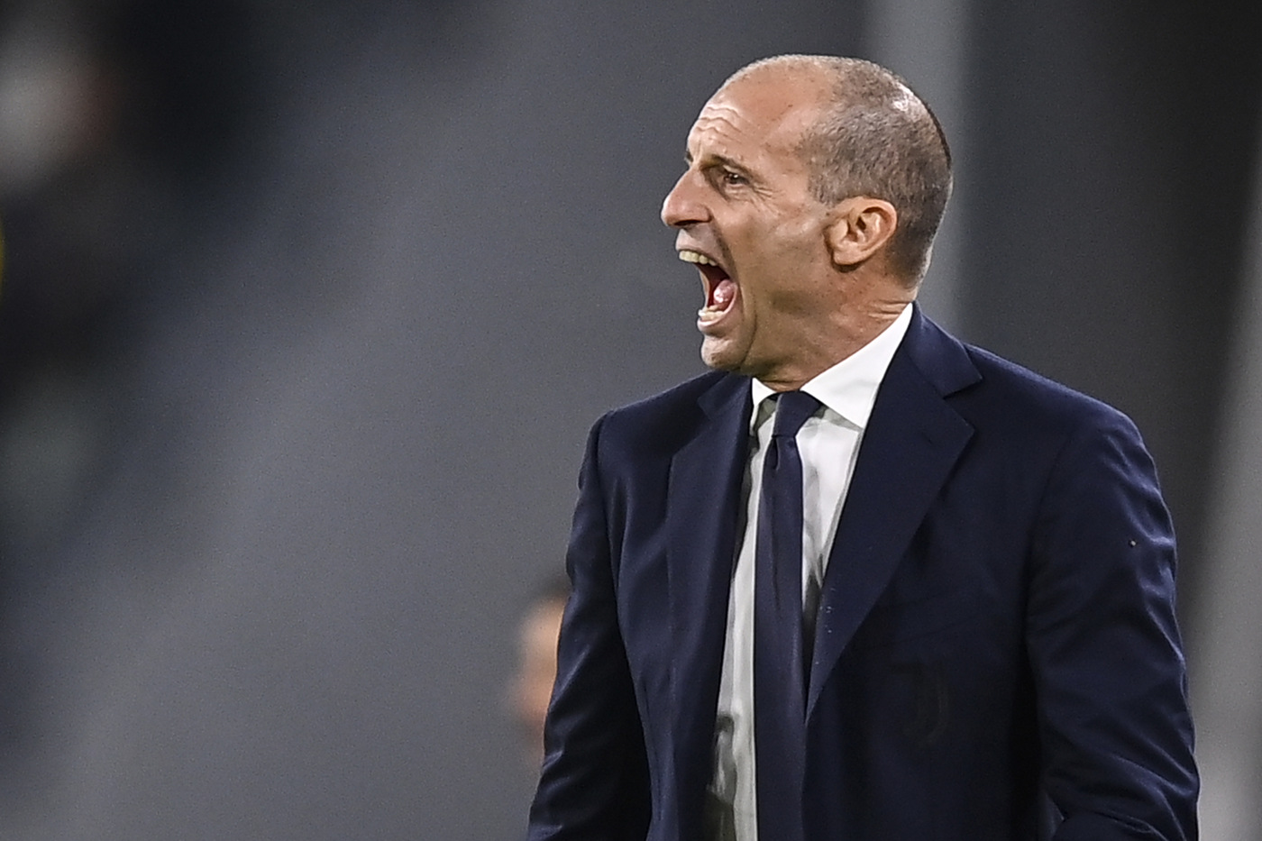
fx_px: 14020
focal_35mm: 400
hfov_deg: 5.2
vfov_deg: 3.4
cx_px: 631
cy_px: 420
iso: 1600
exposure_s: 1/1250
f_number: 3.2
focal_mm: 400
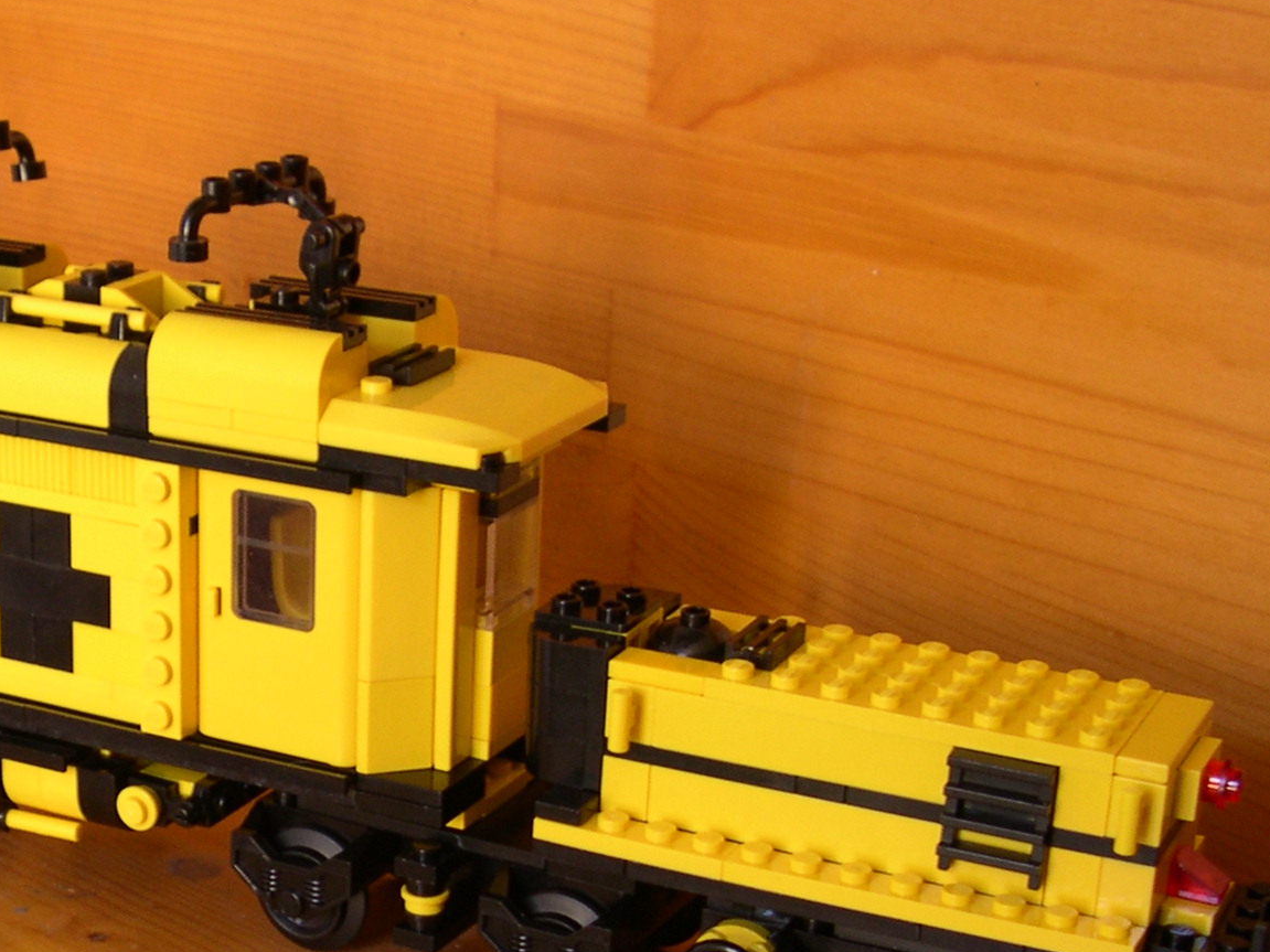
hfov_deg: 25.4
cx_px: 192
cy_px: 844
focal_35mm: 75
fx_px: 2751
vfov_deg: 19.3
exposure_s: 1/5.8
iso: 100
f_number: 2.8
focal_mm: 8
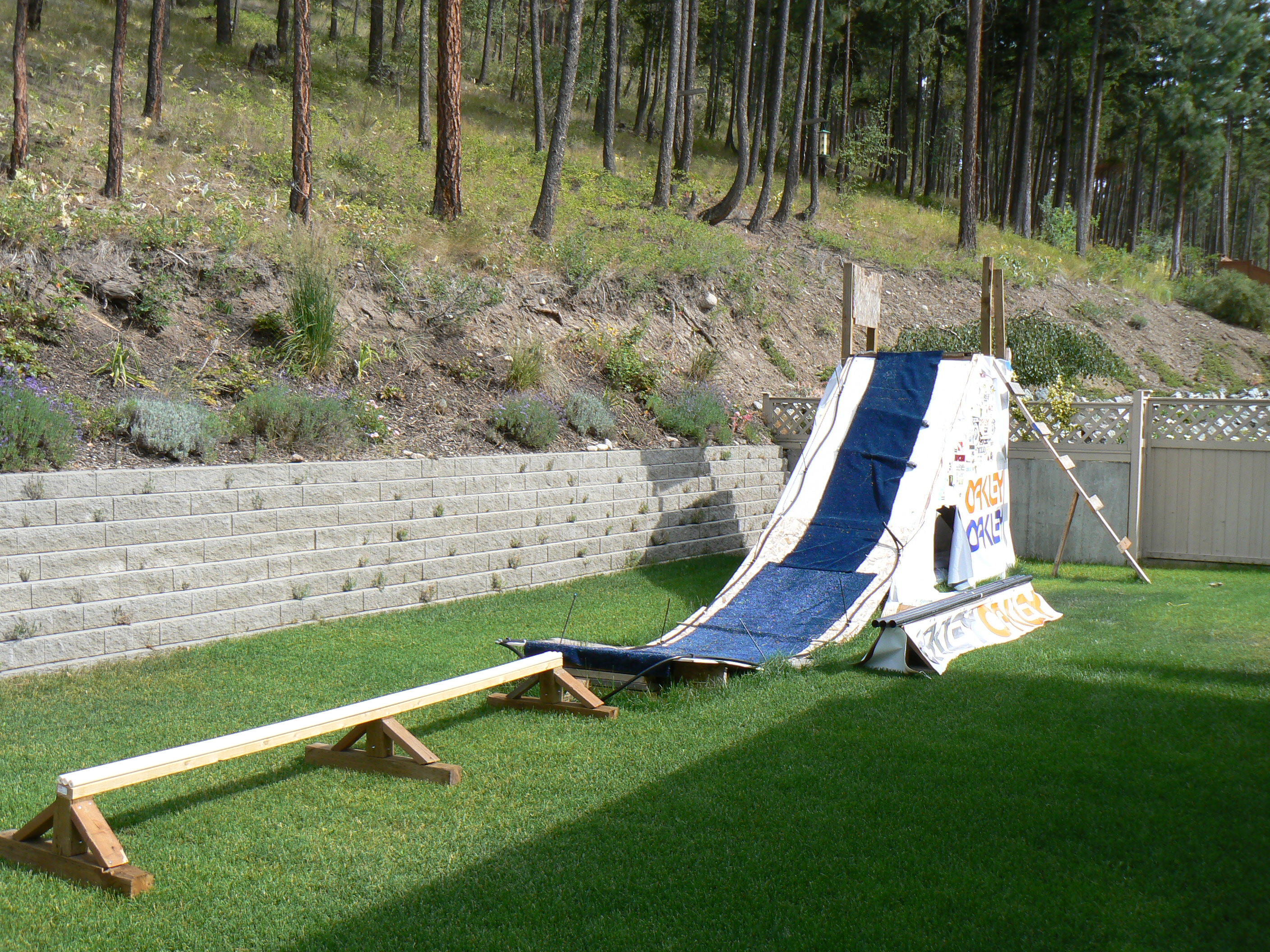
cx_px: 635
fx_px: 1321
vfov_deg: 39.7
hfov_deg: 51.4
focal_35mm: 36
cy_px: 476
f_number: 5.6
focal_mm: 6
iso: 80
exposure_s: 1/320
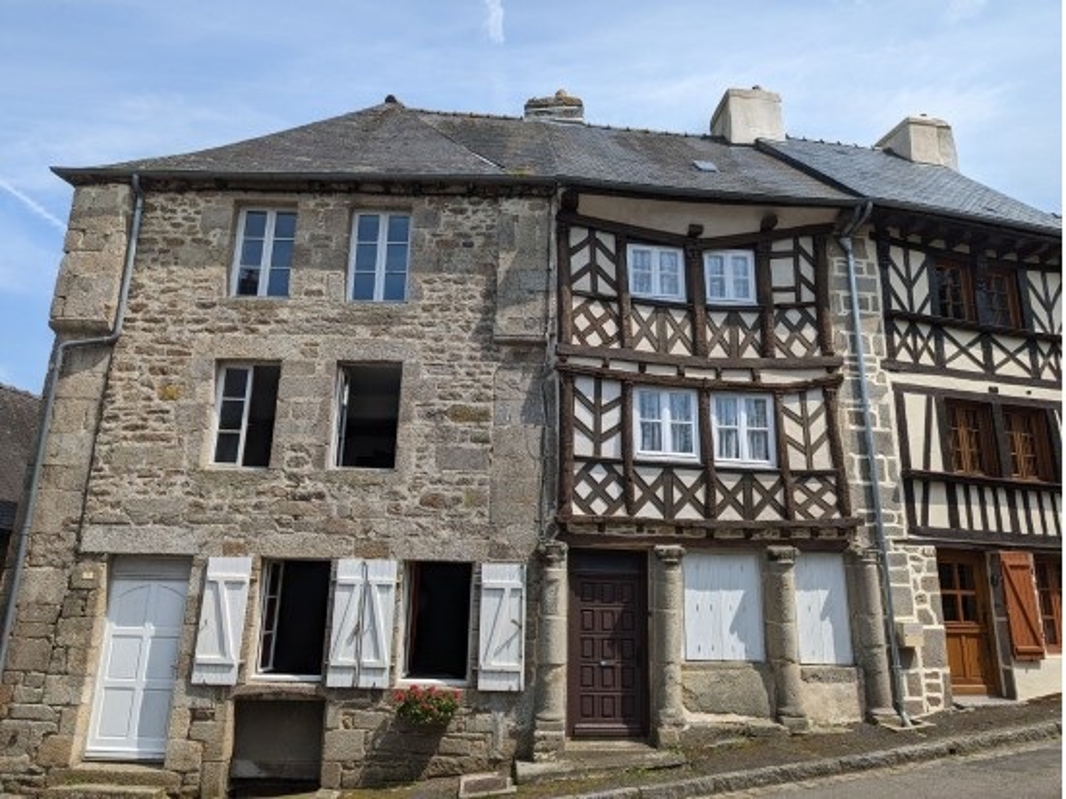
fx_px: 739
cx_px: 533
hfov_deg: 71.6
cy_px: 400
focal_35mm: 24
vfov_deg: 56.8
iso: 46
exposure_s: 1/2058
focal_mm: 6.81
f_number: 1.85
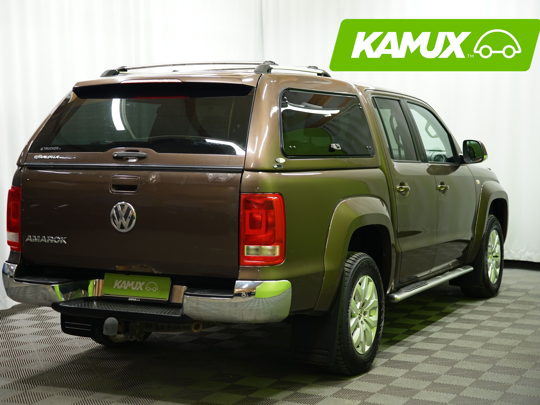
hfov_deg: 29.8
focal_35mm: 65
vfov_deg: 22.6
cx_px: 253
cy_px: 202
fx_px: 1014
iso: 640
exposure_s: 1/40
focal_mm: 60
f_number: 2.8
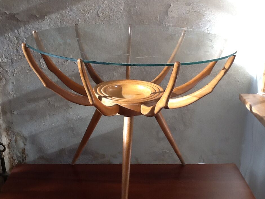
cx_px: 131
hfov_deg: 42.1
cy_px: 99
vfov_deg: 32.2
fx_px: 344
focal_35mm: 45
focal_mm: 2.03
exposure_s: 1/228
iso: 40
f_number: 2.4
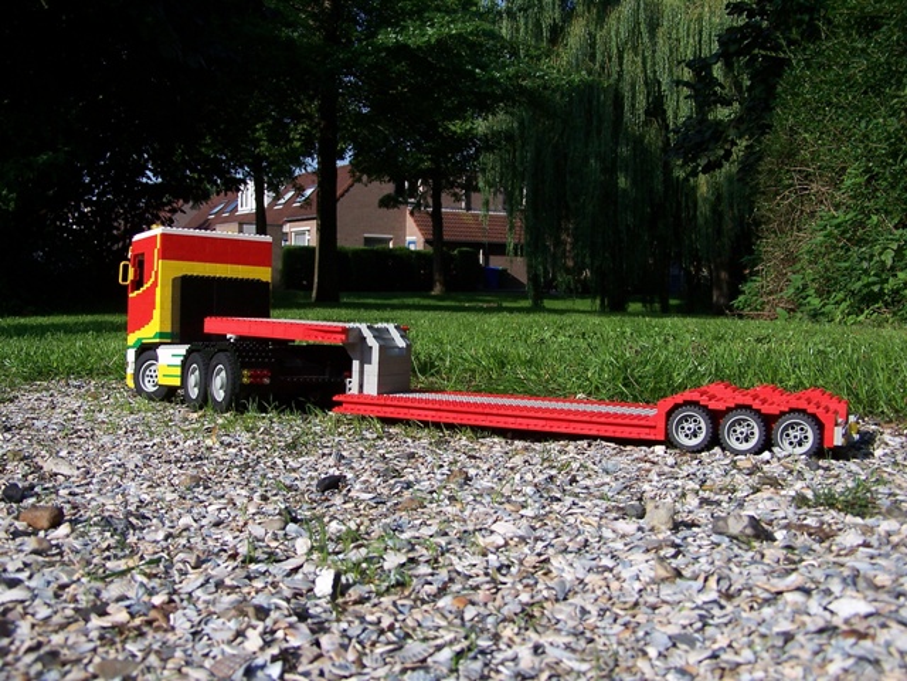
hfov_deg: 46.8
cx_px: 454
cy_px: 340
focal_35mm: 40
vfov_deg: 36.0
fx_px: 1048
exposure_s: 1/1000
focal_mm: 6.7
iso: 80
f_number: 3.6
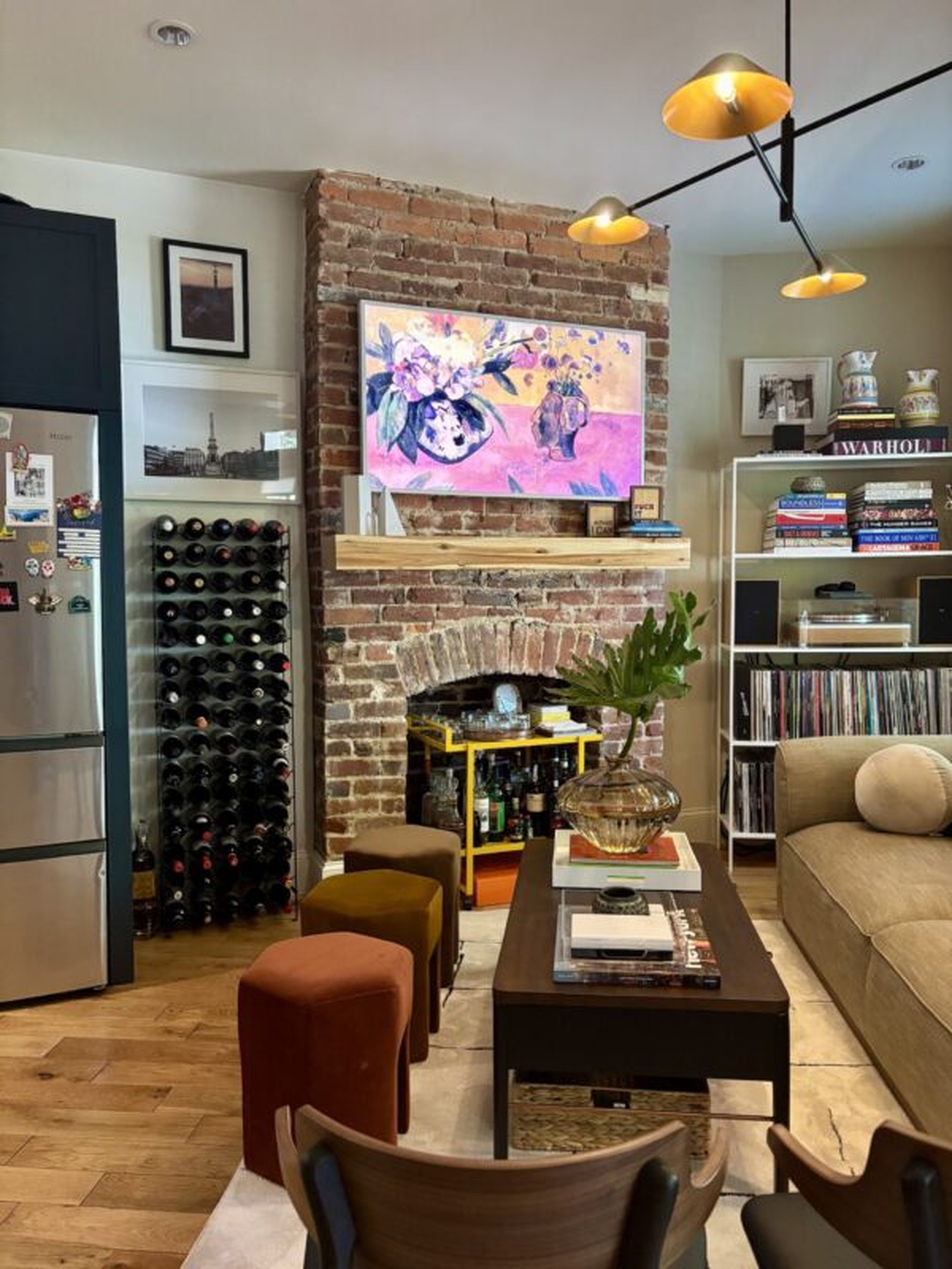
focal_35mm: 26
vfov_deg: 67.3
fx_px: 953
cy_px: 634
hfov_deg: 53.1
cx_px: 476
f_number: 1.6
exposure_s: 1/40
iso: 500
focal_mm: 5.96
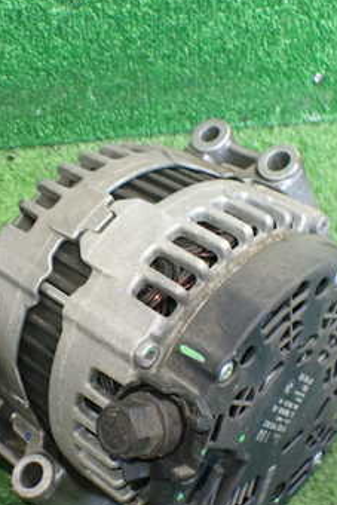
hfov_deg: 24.6
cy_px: 325
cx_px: 132
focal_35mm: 55
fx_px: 771
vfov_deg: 36.0
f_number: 2.3
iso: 800
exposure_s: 1/50
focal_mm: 5.4
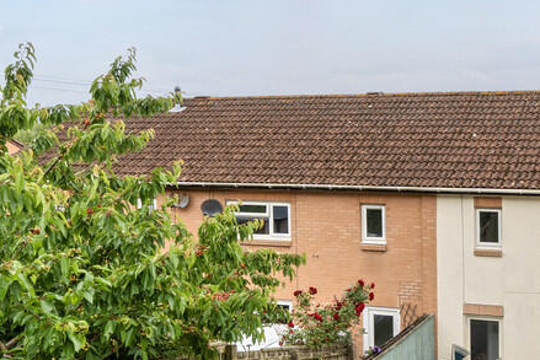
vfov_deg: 30.9
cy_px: 303
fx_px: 630
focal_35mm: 42
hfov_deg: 44.8
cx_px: 407
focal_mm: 12
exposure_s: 1/250
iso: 400
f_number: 8
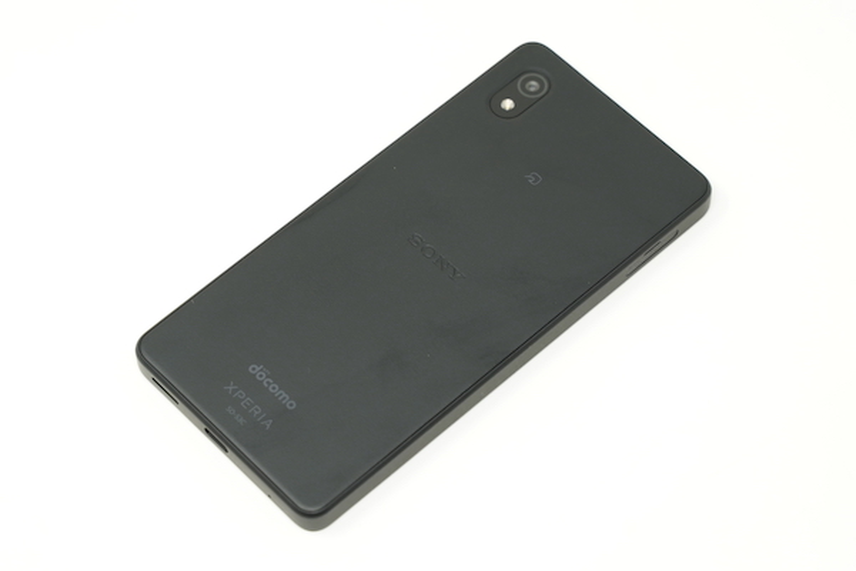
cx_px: 428
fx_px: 2663
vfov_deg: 12.2
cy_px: 286
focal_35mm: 112
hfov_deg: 18.3
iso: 800
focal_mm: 75
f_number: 6.3
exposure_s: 1/60
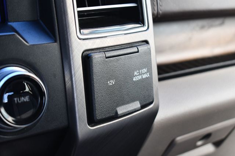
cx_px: 118
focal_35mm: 69
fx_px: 450
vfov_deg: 19.7
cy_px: 78
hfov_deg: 29.3
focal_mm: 46
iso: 1000
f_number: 5.3
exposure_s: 1/125
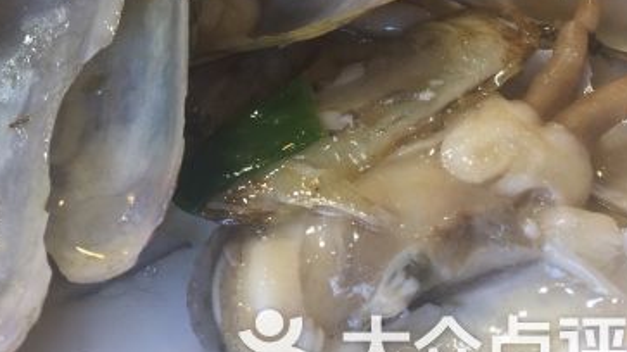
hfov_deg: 32.7
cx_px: 67
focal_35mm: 61
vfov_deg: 19.1
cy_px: -13
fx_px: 1014
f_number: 2.2
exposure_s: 1/50
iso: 40
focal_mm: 4.15
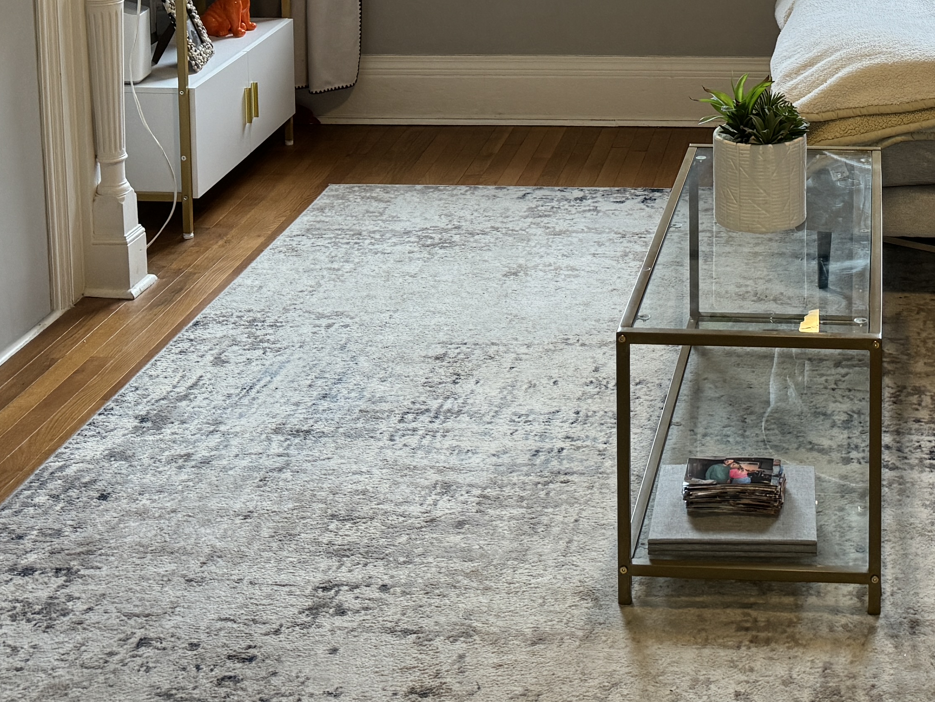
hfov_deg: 30.7
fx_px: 1648
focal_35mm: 61
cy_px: -175
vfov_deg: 21.9
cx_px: 786
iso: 200
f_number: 1.78
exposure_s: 1/60
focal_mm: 6.86
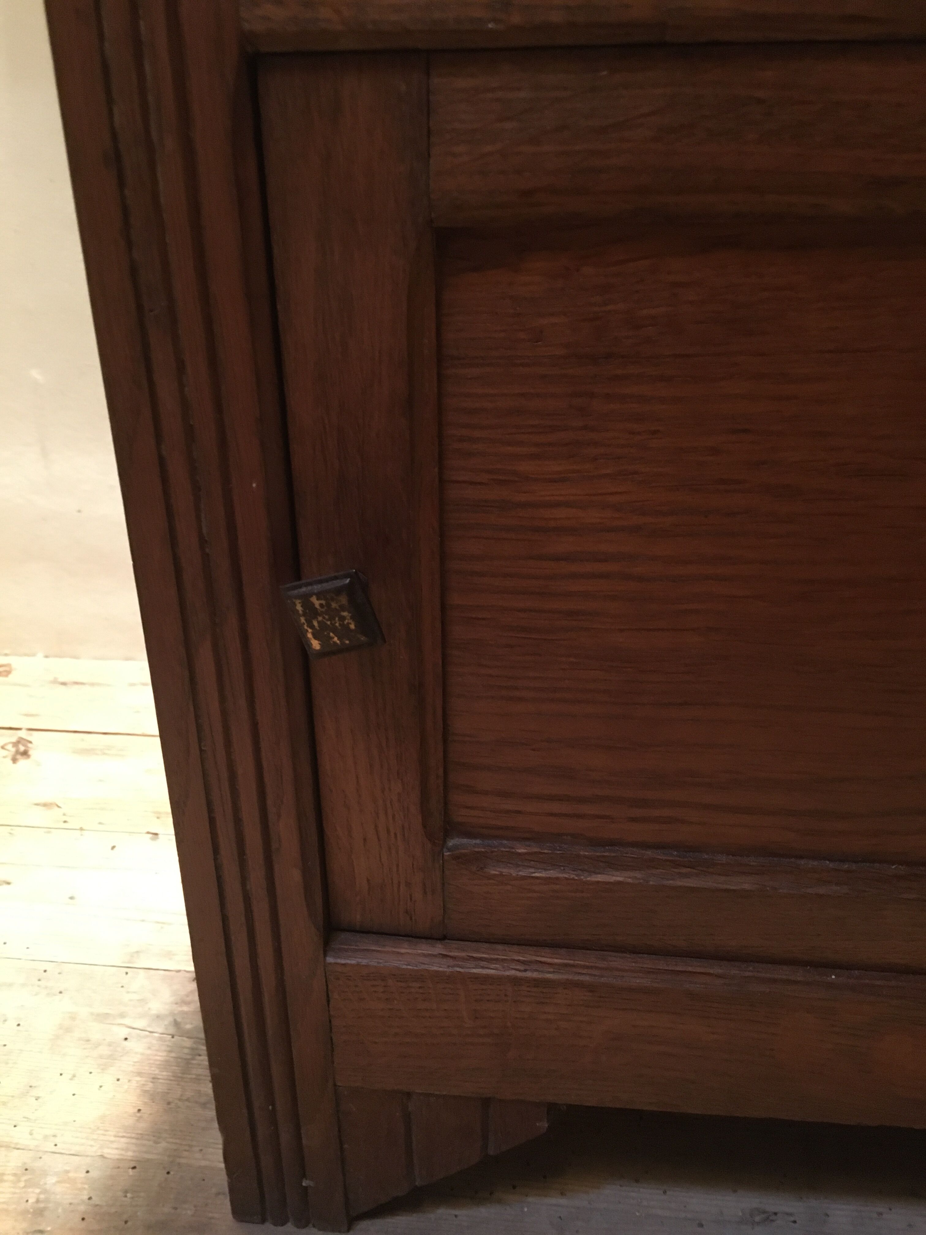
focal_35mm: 29
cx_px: 463
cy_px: 618
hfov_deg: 48.2
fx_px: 1034
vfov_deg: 61.7
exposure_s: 1/17
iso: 400
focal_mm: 4.15
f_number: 2.2
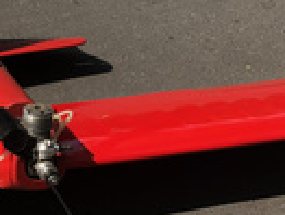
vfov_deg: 15.4
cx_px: -70
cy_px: 152
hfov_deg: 19.1
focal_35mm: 96
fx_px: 793
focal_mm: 3.99
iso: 20
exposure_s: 1/631
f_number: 1.8
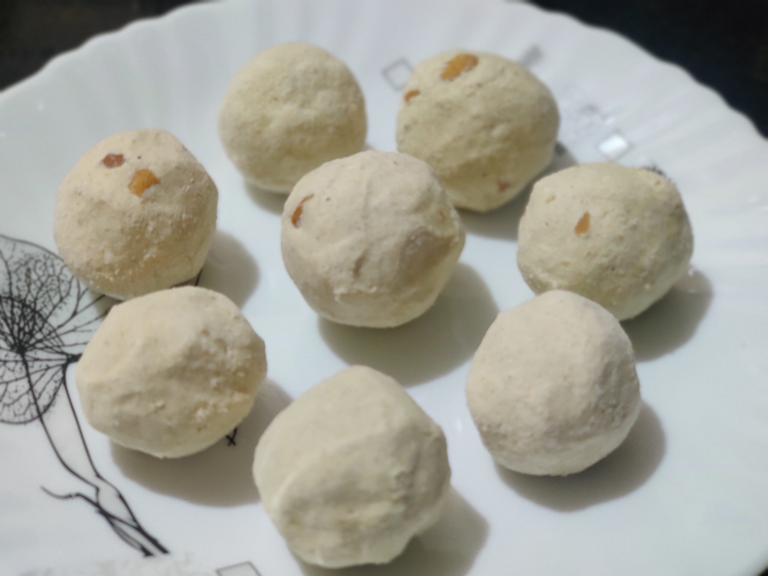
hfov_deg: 29.4
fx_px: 1464
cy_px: 288
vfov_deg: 22.3
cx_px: 384
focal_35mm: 66
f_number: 2.2
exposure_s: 1/50
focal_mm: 6.22
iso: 2000
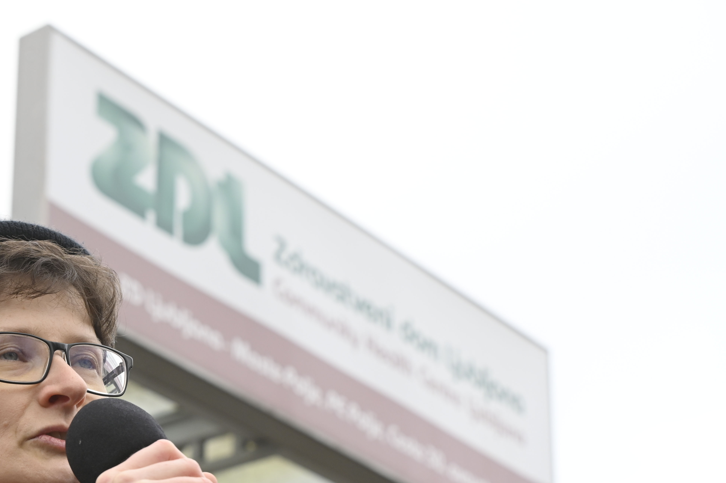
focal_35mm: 110
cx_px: 162
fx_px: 2217
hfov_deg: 18.5
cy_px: 361
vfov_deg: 12.4
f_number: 7.1
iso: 640
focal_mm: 70
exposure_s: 1/200
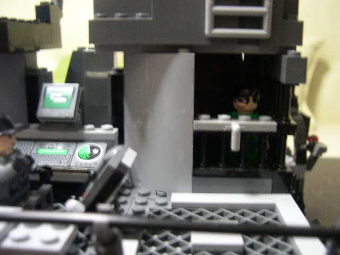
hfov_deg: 49.0
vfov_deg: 37.7
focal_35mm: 38
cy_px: 128
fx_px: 373
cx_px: 170
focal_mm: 8
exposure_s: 1/3.4
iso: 400
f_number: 2.8
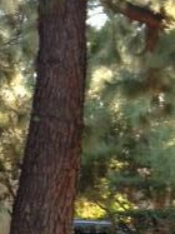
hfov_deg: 13.0
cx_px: 41
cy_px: 248
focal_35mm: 113
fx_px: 763
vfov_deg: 16.9
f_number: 2.4
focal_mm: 4.12
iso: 80
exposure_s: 1/120
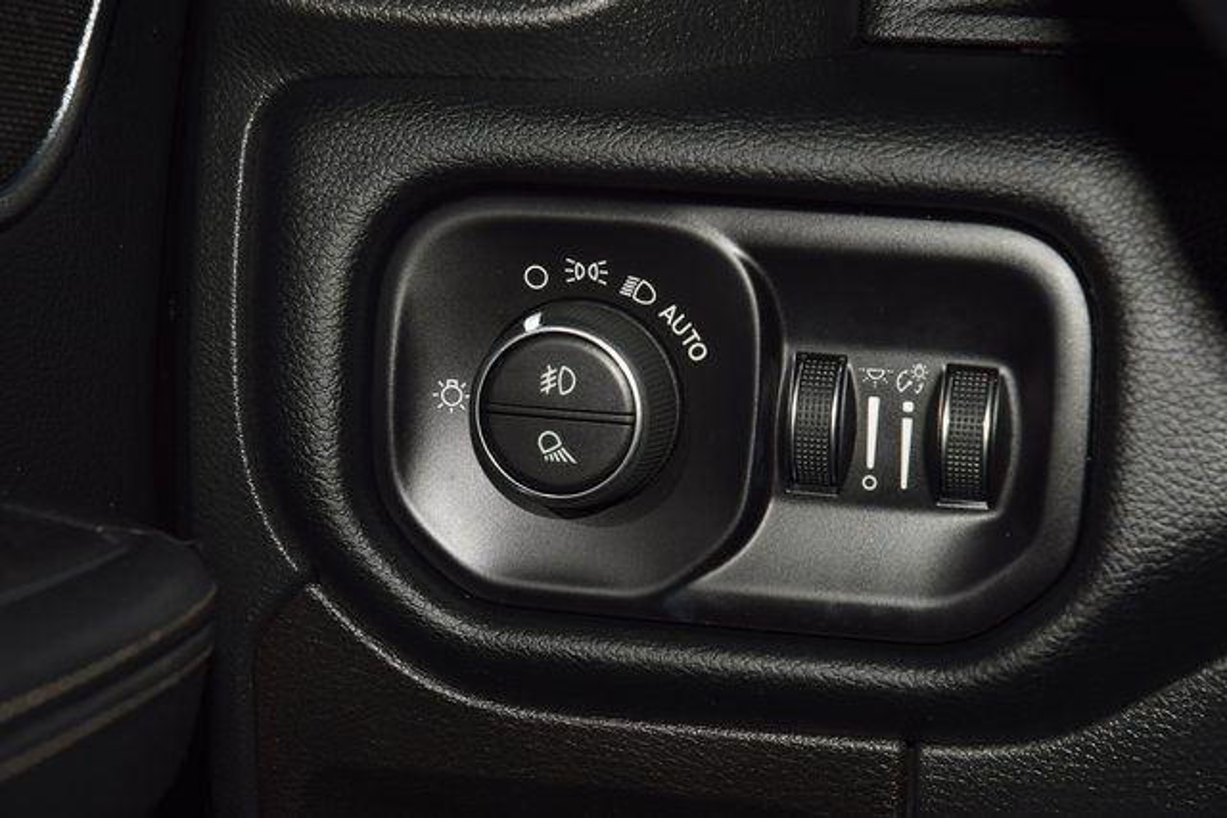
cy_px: 409
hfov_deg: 19.5
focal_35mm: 105
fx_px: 3579
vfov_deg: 13.0
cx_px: 614
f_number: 8
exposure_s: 1/125
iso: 100
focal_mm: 70
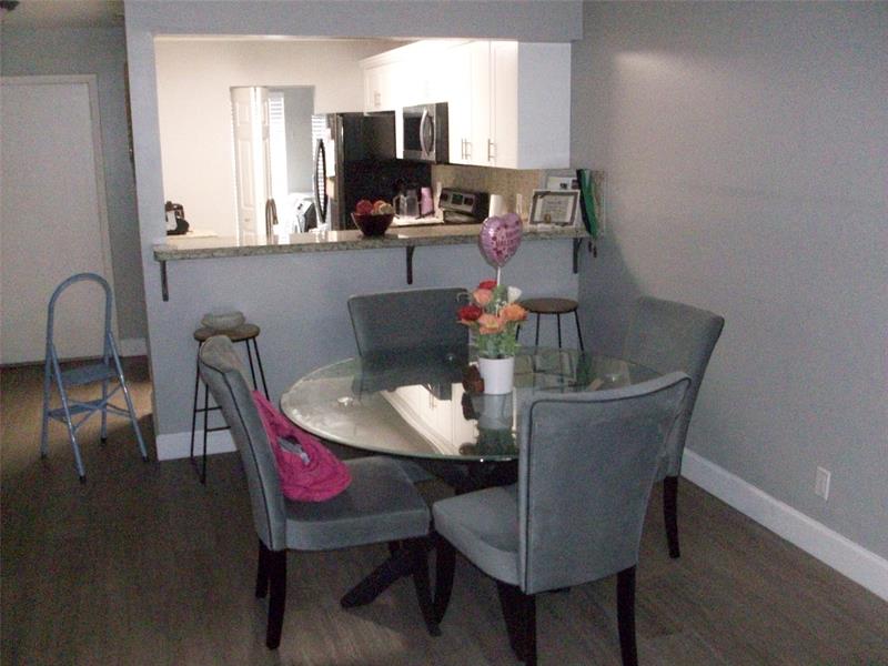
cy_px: 333
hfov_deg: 54.0
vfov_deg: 41.8
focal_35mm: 34
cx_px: 444
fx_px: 872
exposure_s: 1/64
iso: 800
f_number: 2.8
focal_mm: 5.7
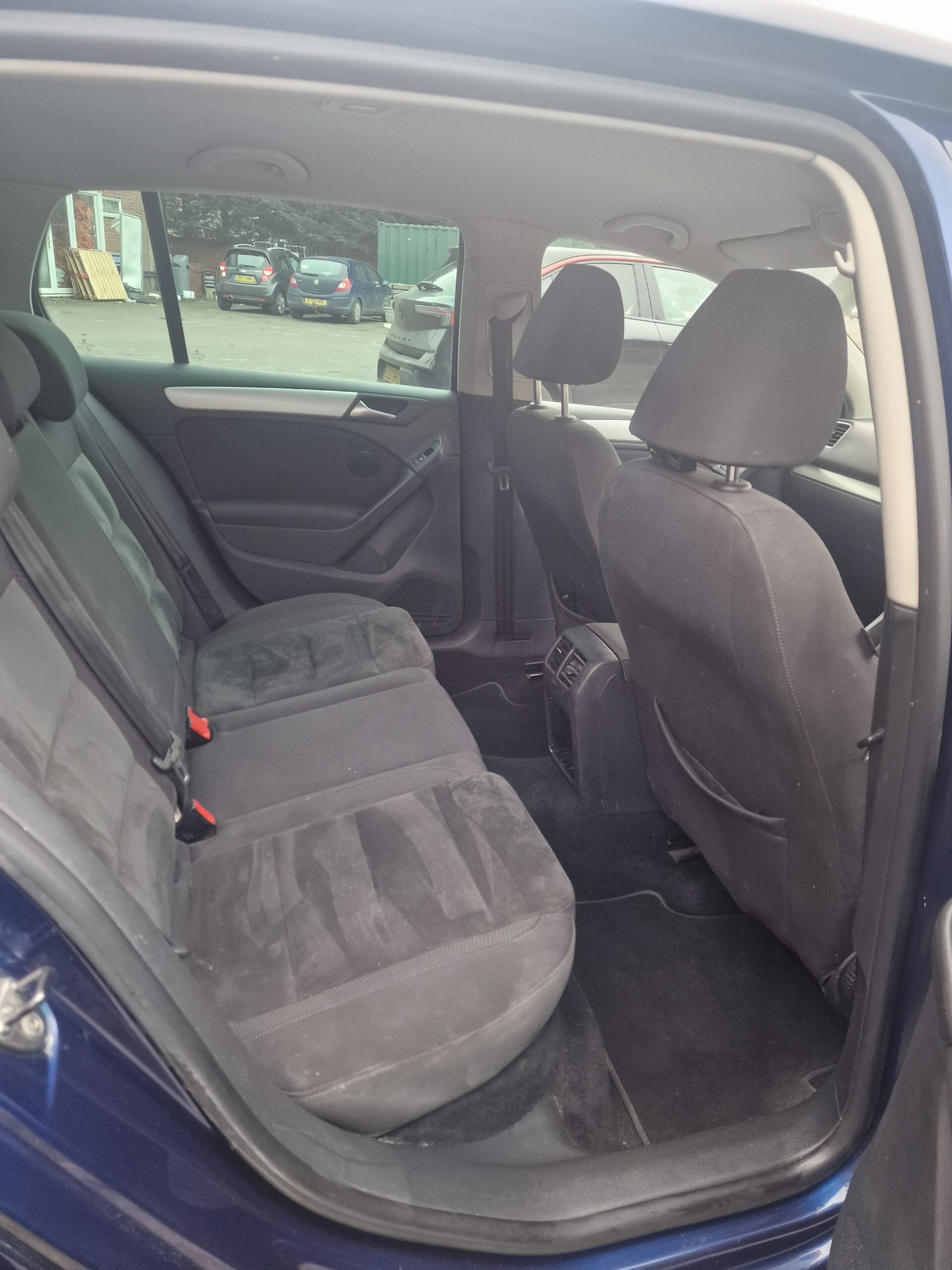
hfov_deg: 58.9
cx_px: 476
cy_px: 635
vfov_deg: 73.9
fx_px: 843
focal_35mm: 23
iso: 320
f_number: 1.8
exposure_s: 1/100
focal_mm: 6.4
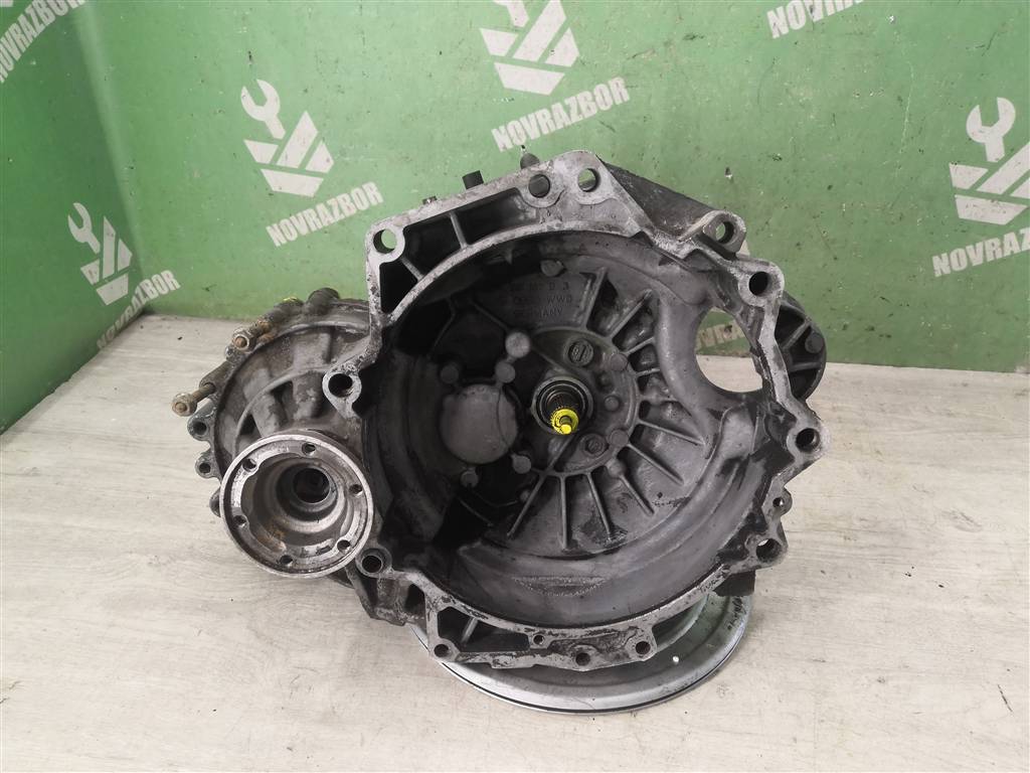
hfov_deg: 65.3
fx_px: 803
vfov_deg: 51.4
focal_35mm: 27
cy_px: 386
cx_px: 515
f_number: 1.8
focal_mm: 3.95
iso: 160
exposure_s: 1/50
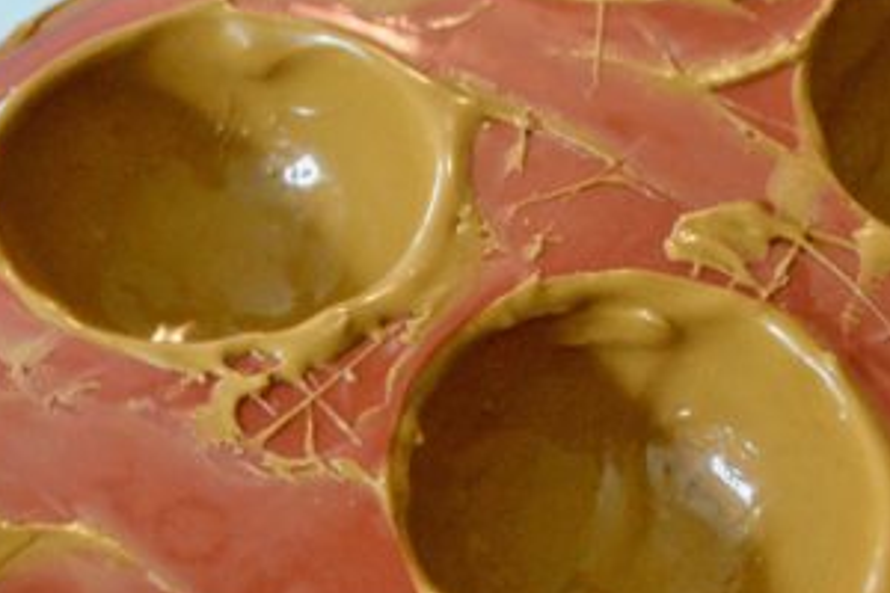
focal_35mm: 96
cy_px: 273
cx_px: 469
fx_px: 2373
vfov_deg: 14.2
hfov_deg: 21.2
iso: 3200
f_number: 4.8
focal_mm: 32
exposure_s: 1/30
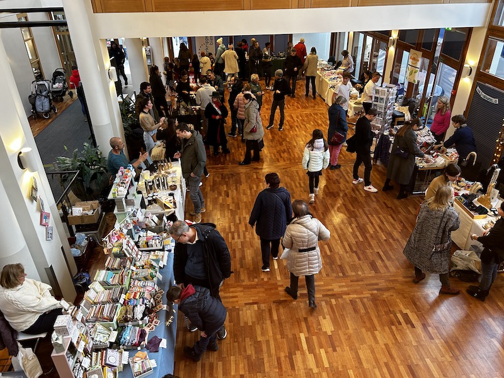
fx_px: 379
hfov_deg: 67.3
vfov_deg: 53.1
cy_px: 189
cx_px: 252
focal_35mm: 26
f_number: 1.5
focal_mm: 5.7
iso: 100
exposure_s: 1/50
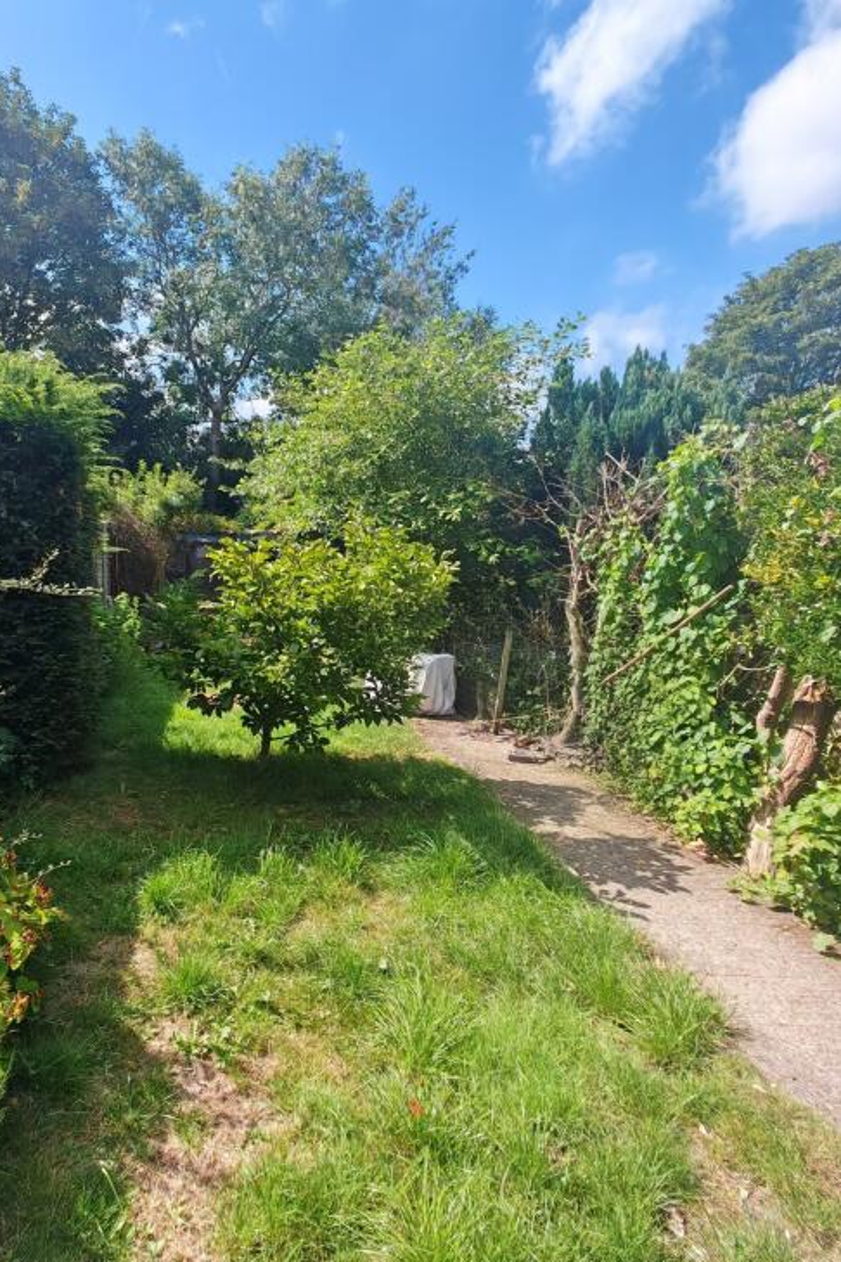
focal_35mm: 19
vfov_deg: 86.9
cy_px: 609
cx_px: 266
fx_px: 666
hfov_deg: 62.6
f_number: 2
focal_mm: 1.82
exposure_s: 1/540
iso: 50
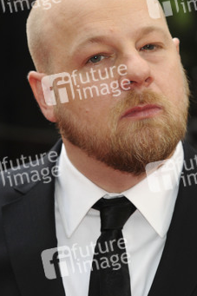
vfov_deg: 7.1
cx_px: 112
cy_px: 128
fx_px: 2387
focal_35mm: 291
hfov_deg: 4.7
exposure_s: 1/160
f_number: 5.6
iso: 400
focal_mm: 165
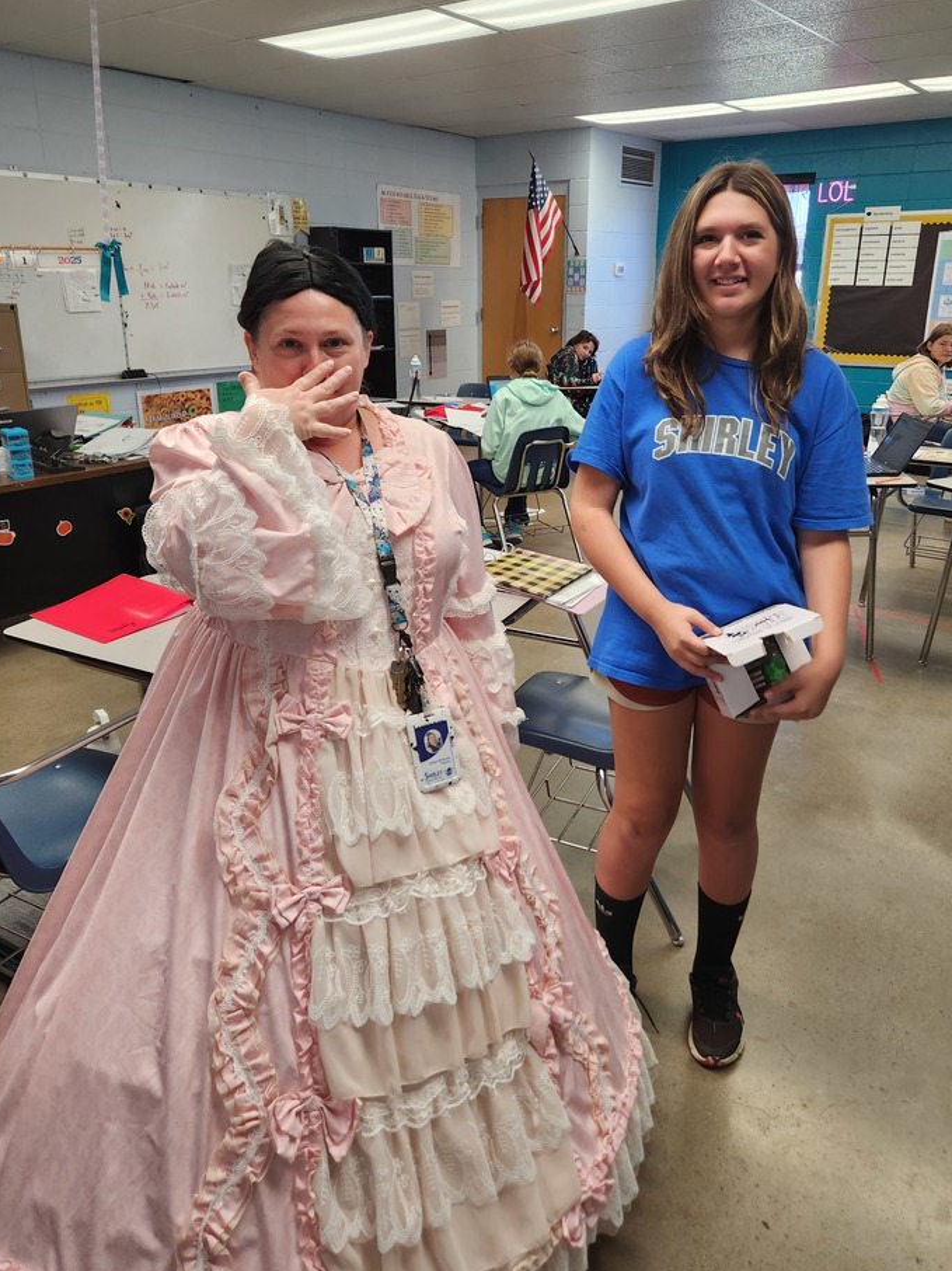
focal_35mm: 26
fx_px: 954
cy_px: 579
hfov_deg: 53.0
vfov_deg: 67.2
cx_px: 503
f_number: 1.8
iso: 100
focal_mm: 5.4
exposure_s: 1/120
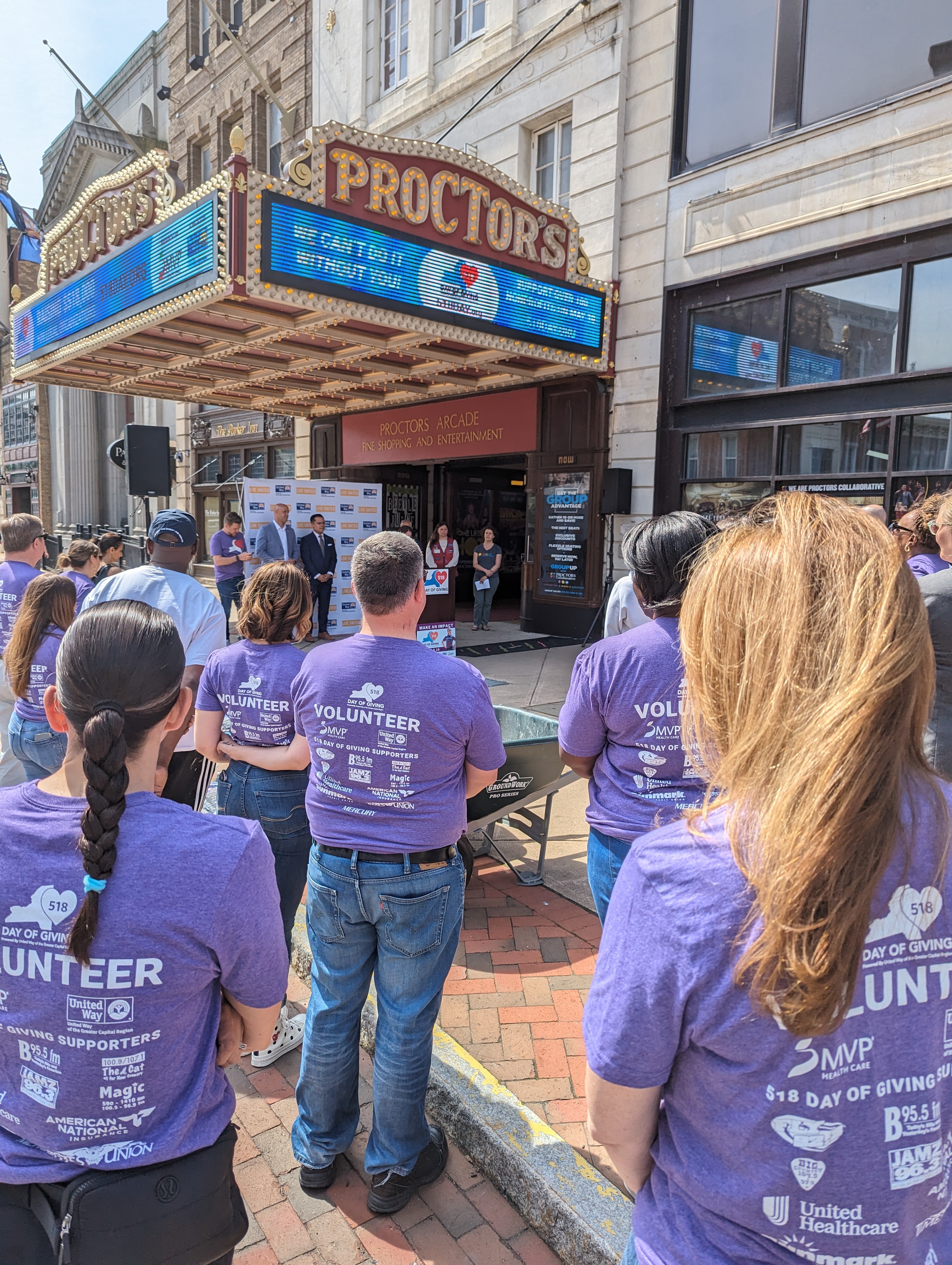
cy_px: 632
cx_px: 476
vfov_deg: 71.5
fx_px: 878
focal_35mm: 24
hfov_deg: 56.9
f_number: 1.85
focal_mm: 6.81
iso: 45
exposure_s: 1/1364
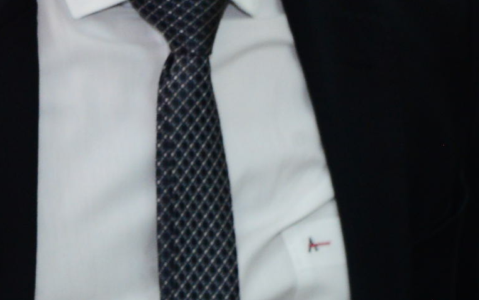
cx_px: -52
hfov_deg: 6.9
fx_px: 3931
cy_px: -86
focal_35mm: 301
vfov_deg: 4.4
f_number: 7.1
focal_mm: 75
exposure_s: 1/60
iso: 2000
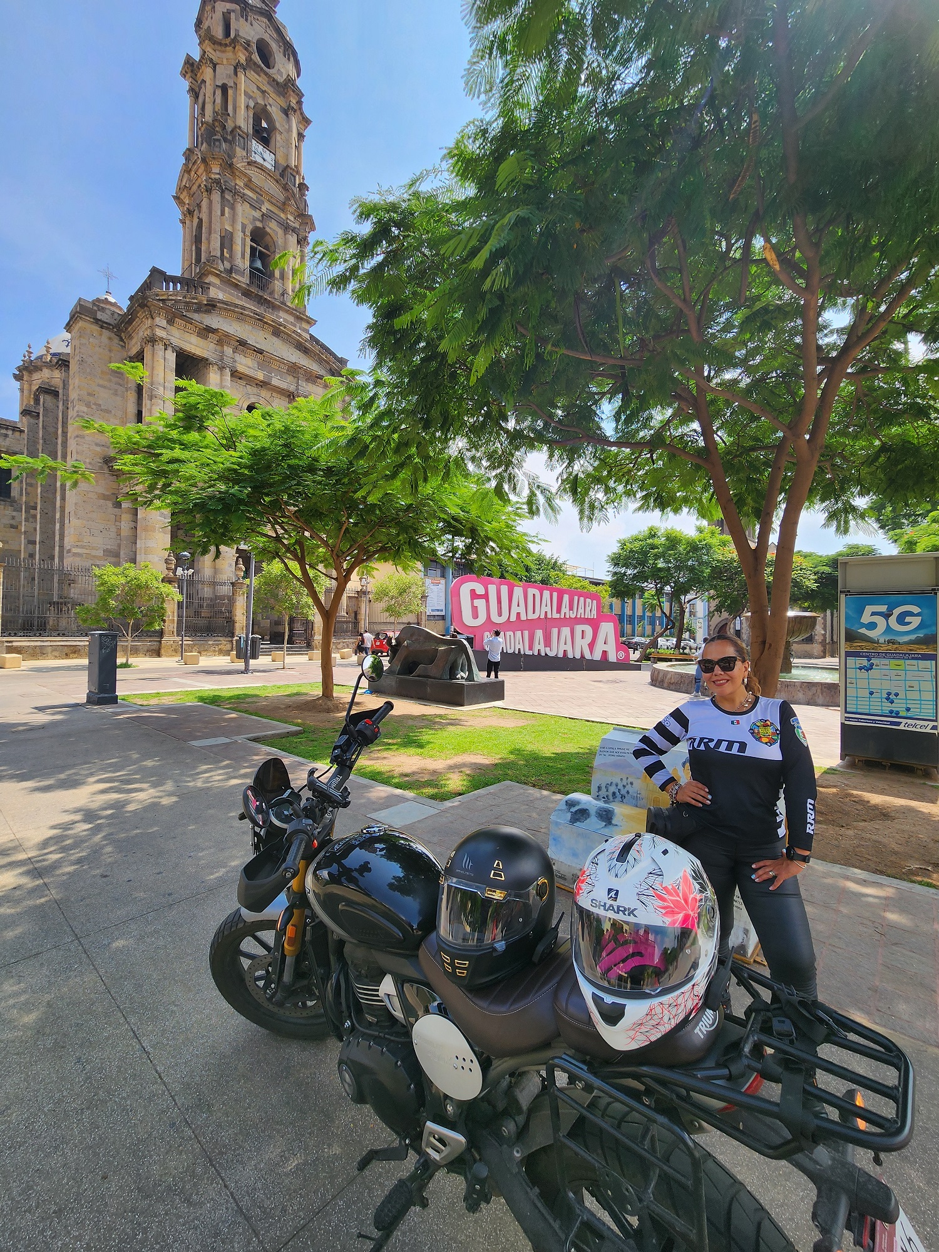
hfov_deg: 89.9
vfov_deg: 106.2
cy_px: 626
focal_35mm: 13
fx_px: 470
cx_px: 470
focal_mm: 2.2
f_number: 2.2
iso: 50
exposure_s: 1/1030
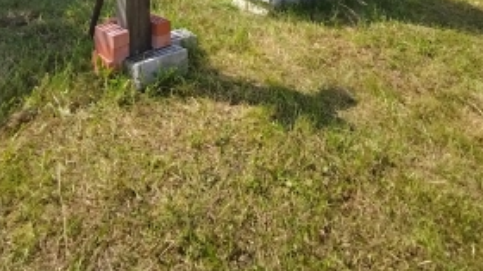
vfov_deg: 30.1
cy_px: -79
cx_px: 241
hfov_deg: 62.7
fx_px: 397
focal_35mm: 31
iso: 100
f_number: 2.2
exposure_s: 1/1675
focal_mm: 1.42
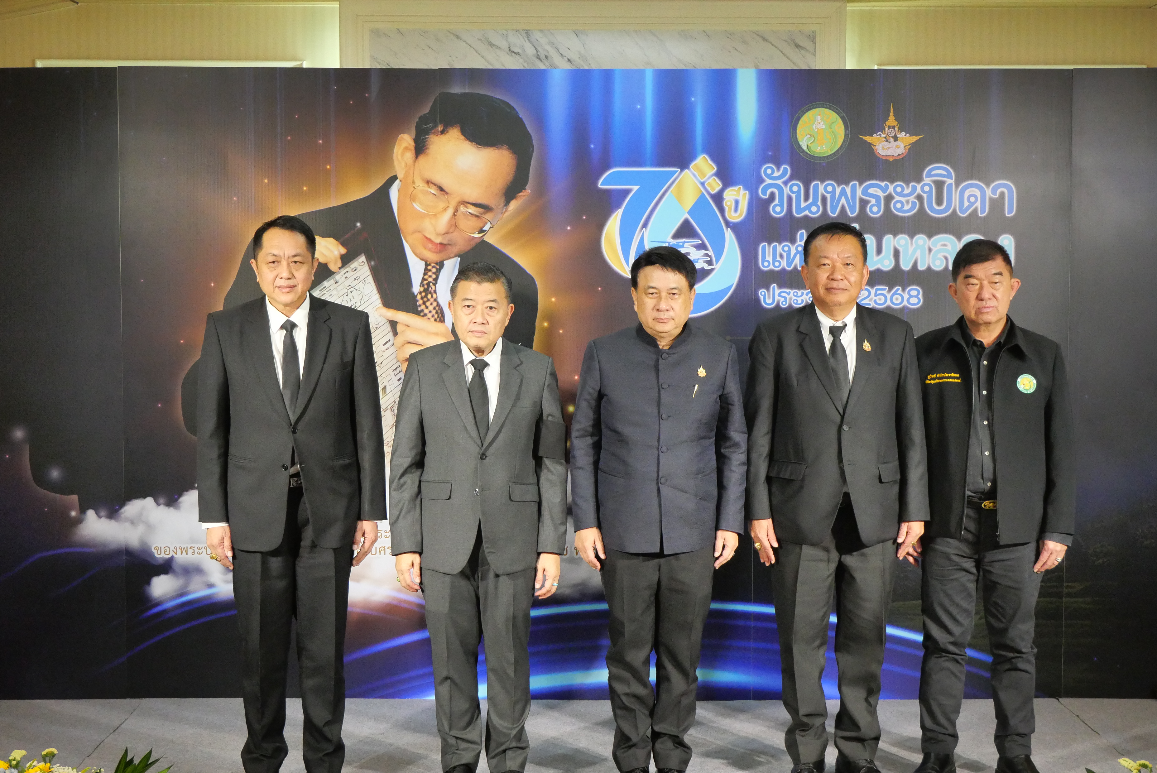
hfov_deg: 38.9
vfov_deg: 26.5
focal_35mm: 51
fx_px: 1640
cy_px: 386
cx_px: 578
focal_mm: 25
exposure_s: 1/125
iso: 3200
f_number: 5.6
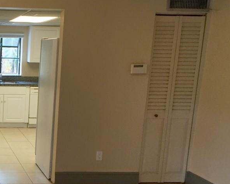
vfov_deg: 19.9
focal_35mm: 77
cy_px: 113
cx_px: -20
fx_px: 524
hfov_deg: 23.3
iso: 32
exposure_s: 1/30
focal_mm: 4.15
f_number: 2.2
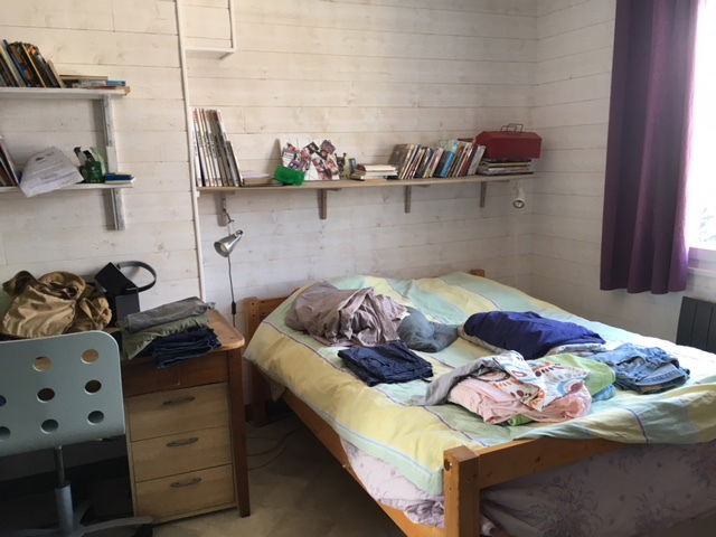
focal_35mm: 29
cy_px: 268
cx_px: 358
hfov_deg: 61.7
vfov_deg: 48.2
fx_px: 600
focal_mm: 4.15
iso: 40
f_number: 2.2
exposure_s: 1/33
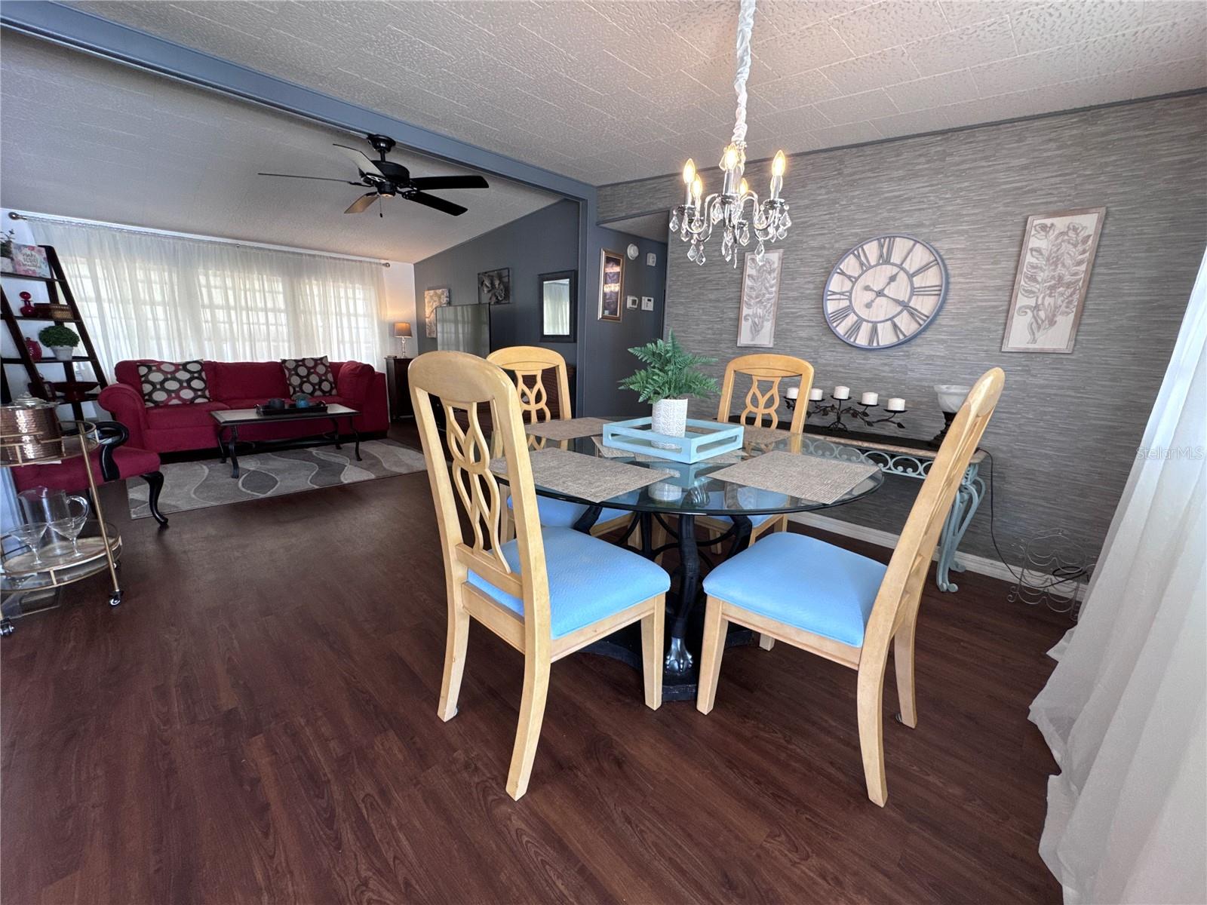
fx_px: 488
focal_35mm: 14
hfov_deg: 102.1
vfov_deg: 85.7
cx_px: 604
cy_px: 452
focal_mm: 2.22
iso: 250
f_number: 2.2
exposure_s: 1/120
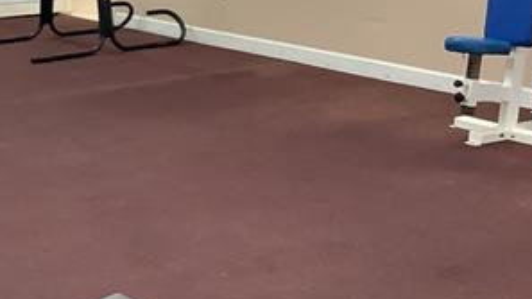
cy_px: 45
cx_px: -43
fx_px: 1284
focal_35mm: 91
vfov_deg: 13.2
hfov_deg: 22.2
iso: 160
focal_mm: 3.3
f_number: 2.4
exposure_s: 1/60
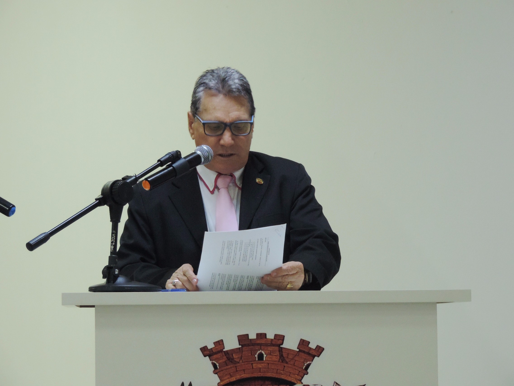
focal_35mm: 200
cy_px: 193
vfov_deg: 7.4
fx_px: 2970
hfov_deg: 9.9
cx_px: 257
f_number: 4.6
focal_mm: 35.6
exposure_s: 1/30
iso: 800
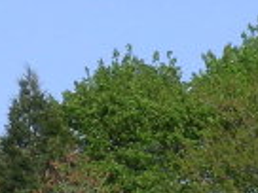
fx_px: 5076
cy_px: 430
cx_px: 144
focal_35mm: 681
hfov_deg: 2.9
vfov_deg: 2.2
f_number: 7.3
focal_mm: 24
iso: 50
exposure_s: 1/180
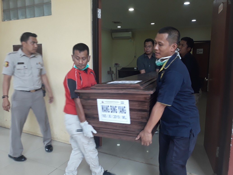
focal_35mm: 27
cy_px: 88
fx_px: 182
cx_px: 116
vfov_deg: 51.4
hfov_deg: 65.3
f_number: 1.7
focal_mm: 3.71
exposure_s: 1/33
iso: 64
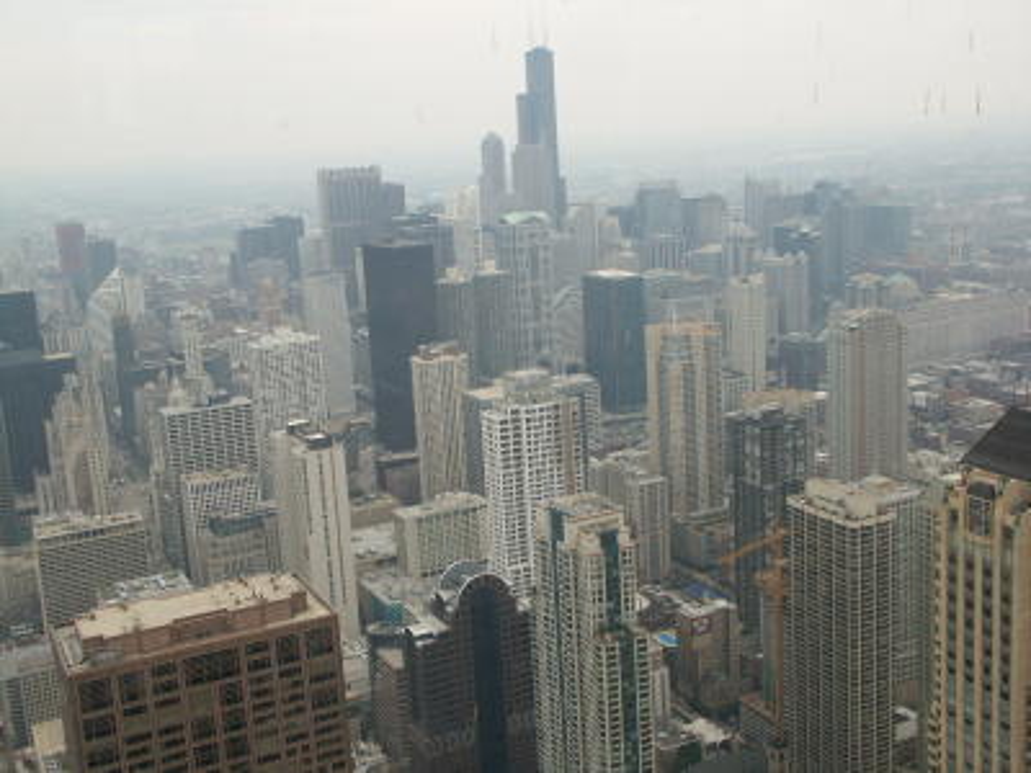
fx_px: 1191
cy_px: 386
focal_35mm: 40
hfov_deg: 46.8
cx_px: 516
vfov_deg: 36.0
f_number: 5.6
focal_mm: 10.52
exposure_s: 1/180
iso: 100
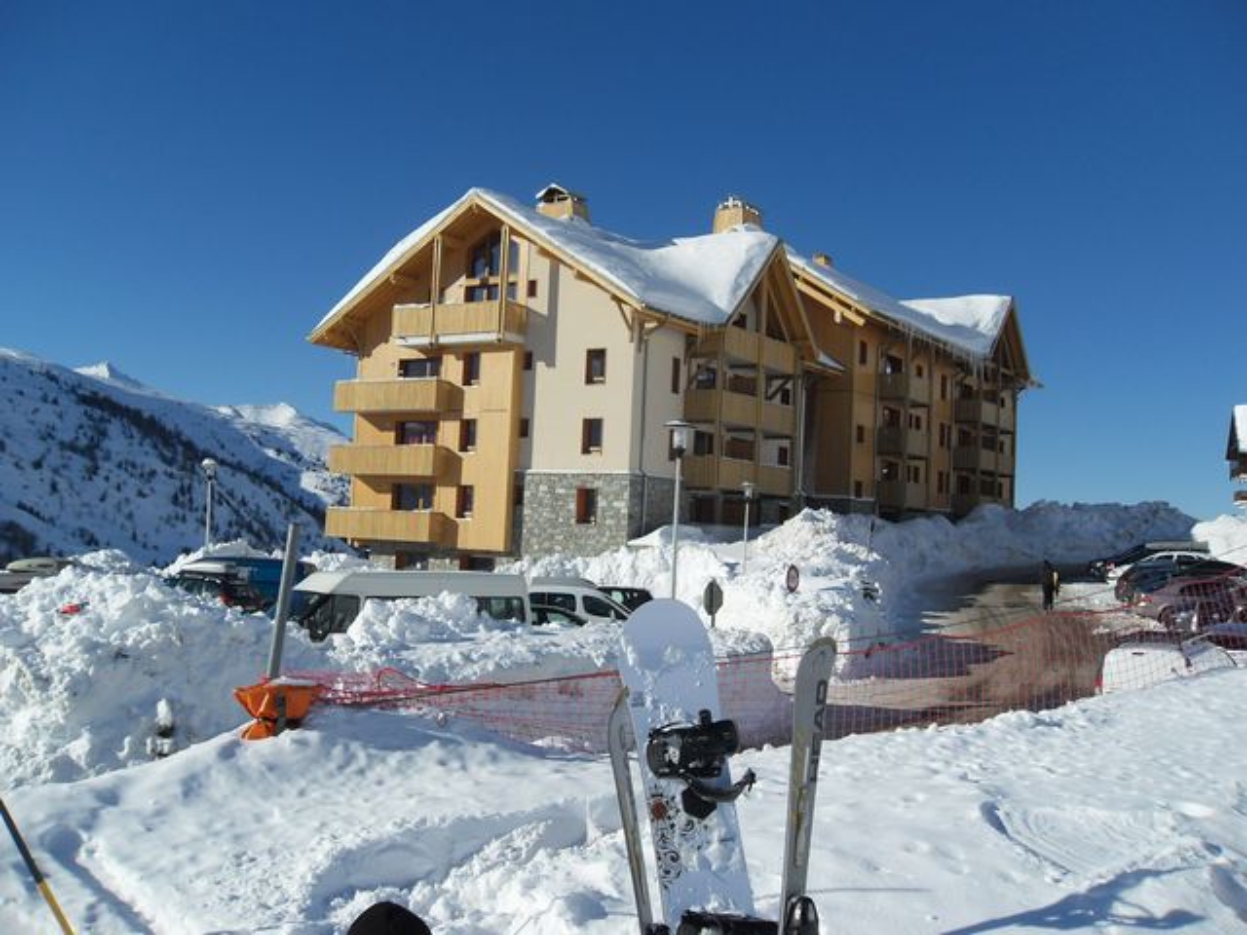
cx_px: 624
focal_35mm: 35
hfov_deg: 52.6
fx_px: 1261
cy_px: 468
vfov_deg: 40.7
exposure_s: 1/350
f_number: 8.2
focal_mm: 6.3
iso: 80
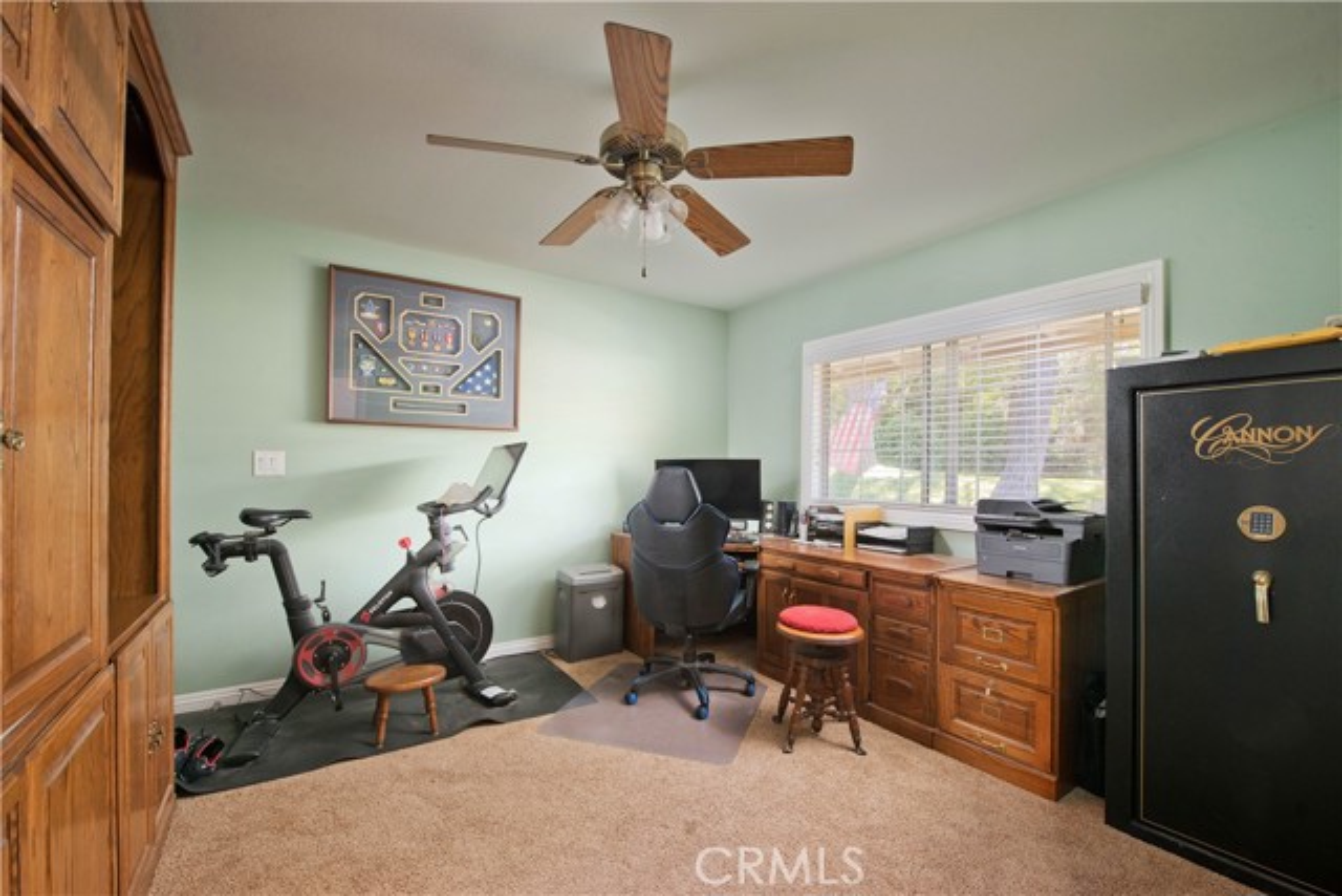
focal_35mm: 16
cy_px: 448
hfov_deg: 96.7
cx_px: 671
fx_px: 597
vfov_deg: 73.8
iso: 400
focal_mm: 16
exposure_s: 1/25
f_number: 6.3
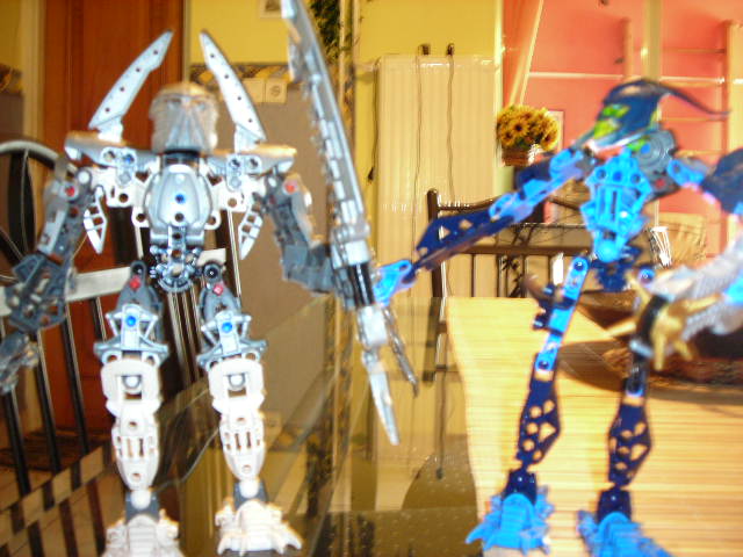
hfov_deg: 49.0
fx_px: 816
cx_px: 372
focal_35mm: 38
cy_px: 278
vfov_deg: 37.7
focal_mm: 6.3
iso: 195
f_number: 3.2
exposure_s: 1/3.9
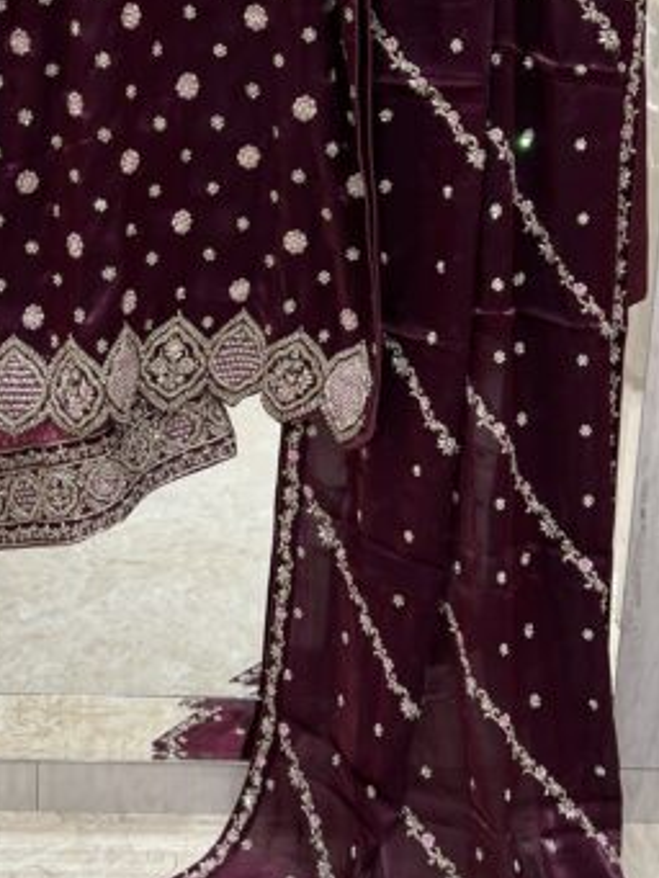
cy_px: 229
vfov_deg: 31.2
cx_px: 178
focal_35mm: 61
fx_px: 1547
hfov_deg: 23.8
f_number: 1.5
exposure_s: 1/282
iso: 40
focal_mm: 5.7
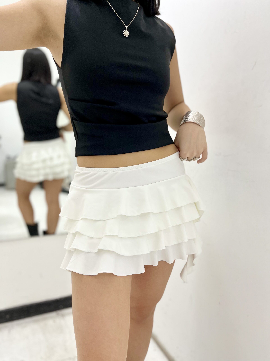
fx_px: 270
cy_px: 180
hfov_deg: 53.1
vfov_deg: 67.3
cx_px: 135
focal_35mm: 26
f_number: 1.6
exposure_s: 1/50
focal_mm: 5.1
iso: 100
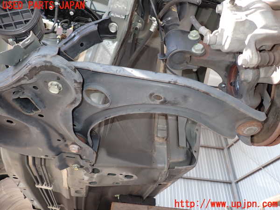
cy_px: 105
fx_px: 202
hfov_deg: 69.4
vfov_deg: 54.9
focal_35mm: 25
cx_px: 140
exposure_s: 1/100
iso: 100
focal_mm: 4.5
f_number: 2
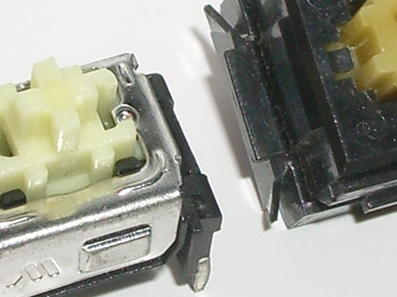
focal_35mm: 126
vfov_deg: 11.8
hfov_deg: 15.6
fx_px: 1445
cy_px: 150
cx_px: 213
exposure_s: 1/60
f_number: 5.6
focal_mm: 10.2
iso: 80
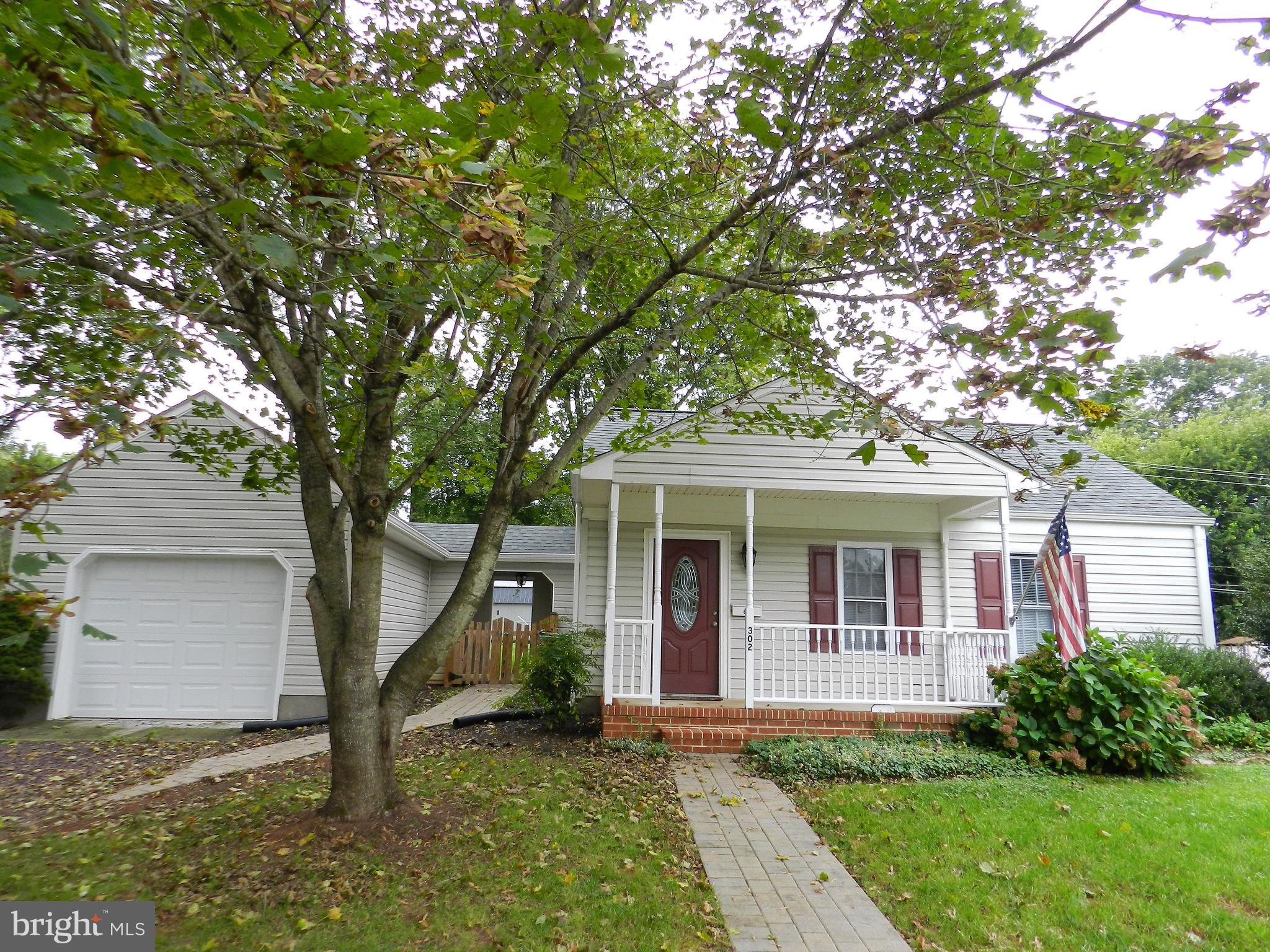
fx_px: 844
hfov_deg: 73.9
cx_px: 635
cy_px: 476
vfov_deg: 58.9
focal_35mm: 23
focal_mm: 4
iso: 160
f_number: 3.4
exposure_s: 1/125
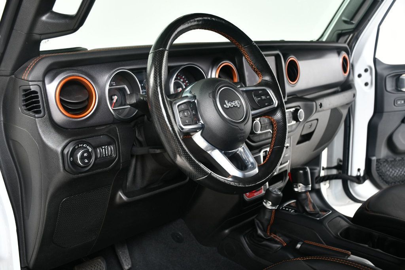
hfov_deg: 48.5
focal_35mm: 40
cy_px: 135
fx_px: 450
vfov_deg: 33.4
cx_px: 202
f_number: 4
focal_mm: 27
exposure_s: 1/160
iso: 100
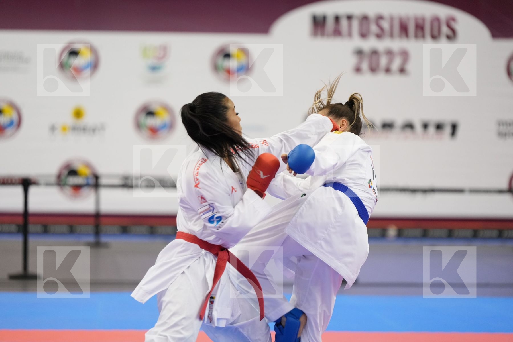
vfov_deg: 8.6
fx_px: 2266
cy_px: 171
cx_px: 256
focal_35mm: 159
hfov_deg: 12.9
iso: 3200
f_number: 2.8
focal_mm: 159
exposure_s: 1/1000
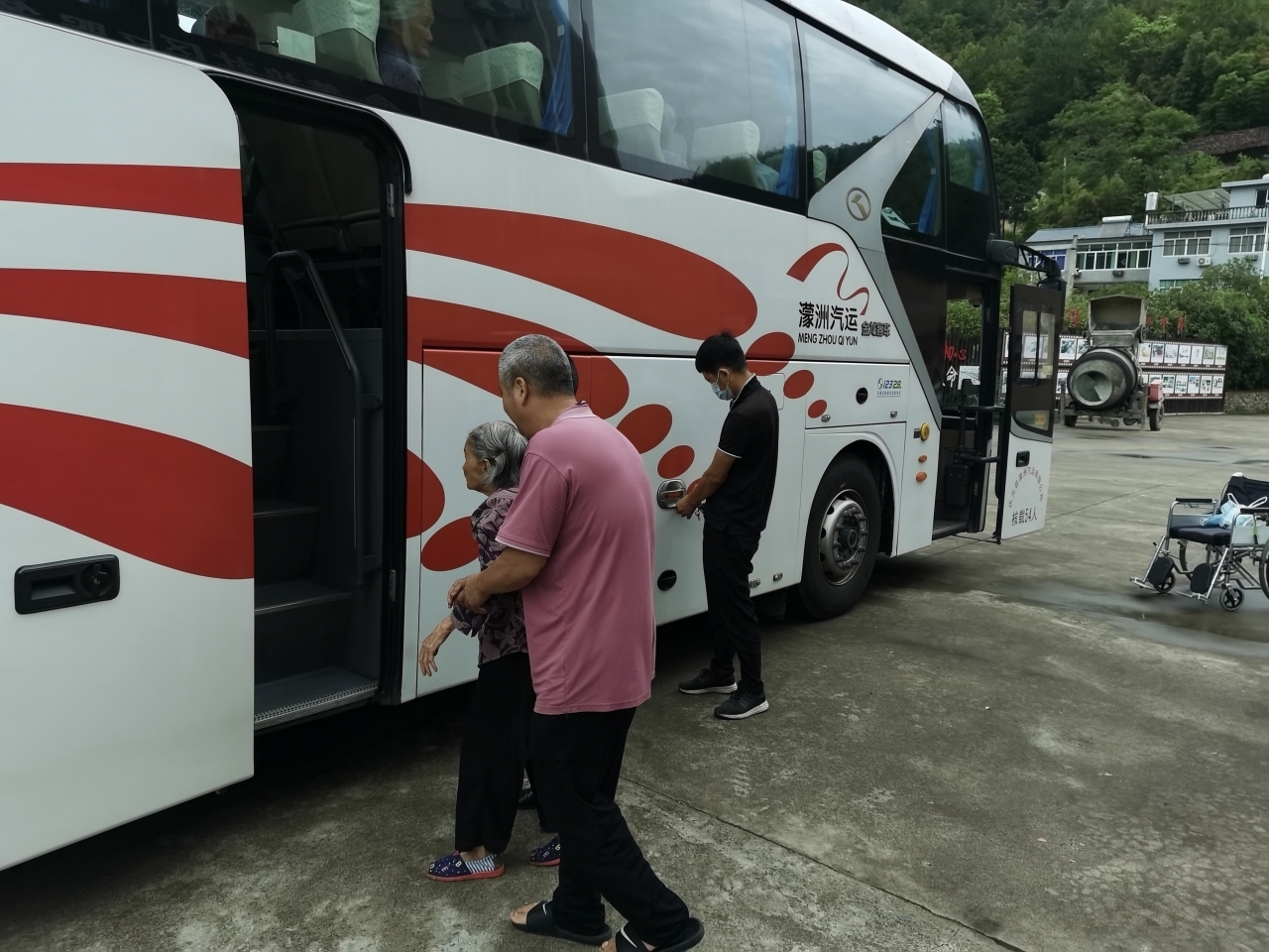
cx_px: 634
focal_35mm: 26
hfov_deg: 67.3
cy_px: 476
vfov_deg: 53.1
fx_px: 953
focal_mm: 5.58
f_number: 1.8
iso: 50
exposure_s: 1/690
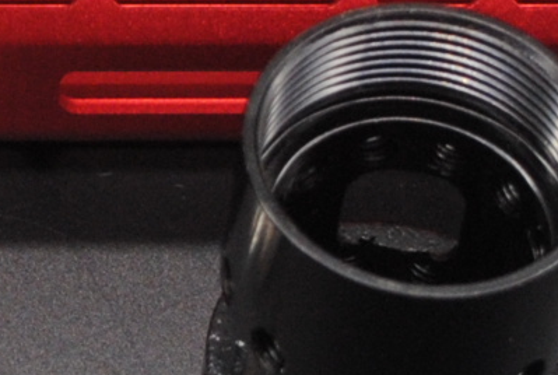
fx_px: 5748
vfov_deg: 3.7
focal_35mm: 370
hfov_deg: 5.5
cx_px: -210
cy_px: 118
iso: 400
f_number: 5.6
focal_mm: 34
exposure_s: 1/80
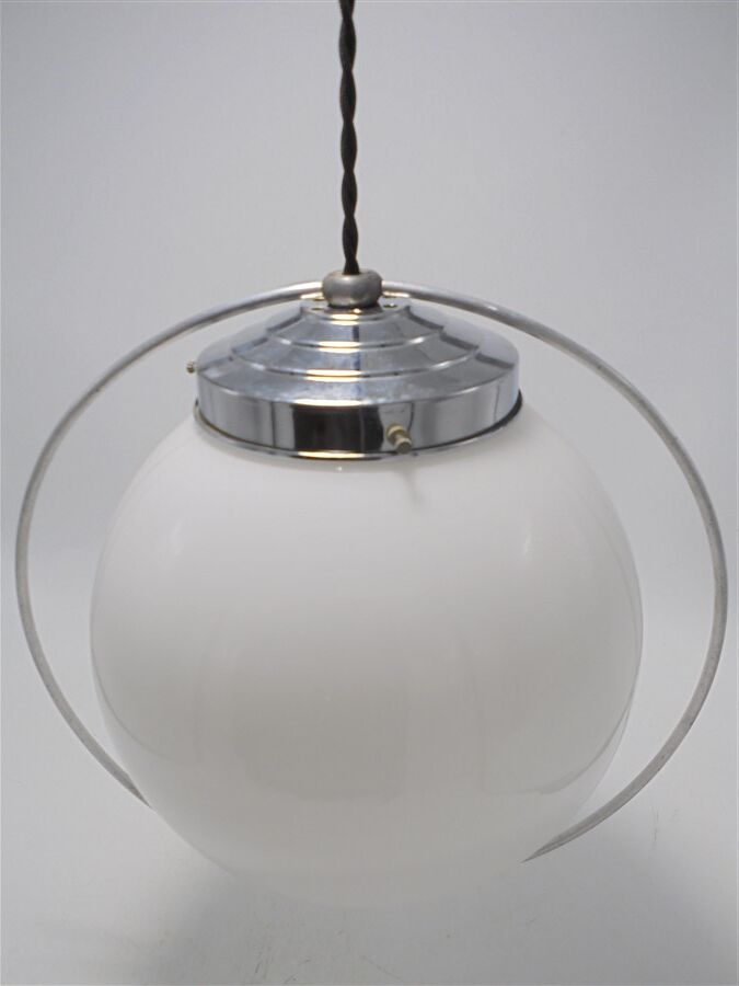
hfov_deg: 41.8
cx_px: 370
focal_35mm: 34
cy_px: 493
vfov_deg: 54.0
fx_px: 968
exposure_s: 1/80
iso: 100
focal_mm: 6.1
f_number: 4
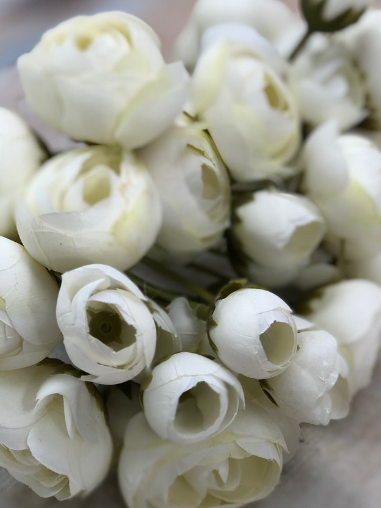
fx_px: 1101
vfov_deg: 26.0
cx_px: 186
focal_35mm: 75
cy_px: 283
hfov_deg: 19.6
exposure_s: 1/50
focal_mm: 6
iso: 16
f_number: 2.4
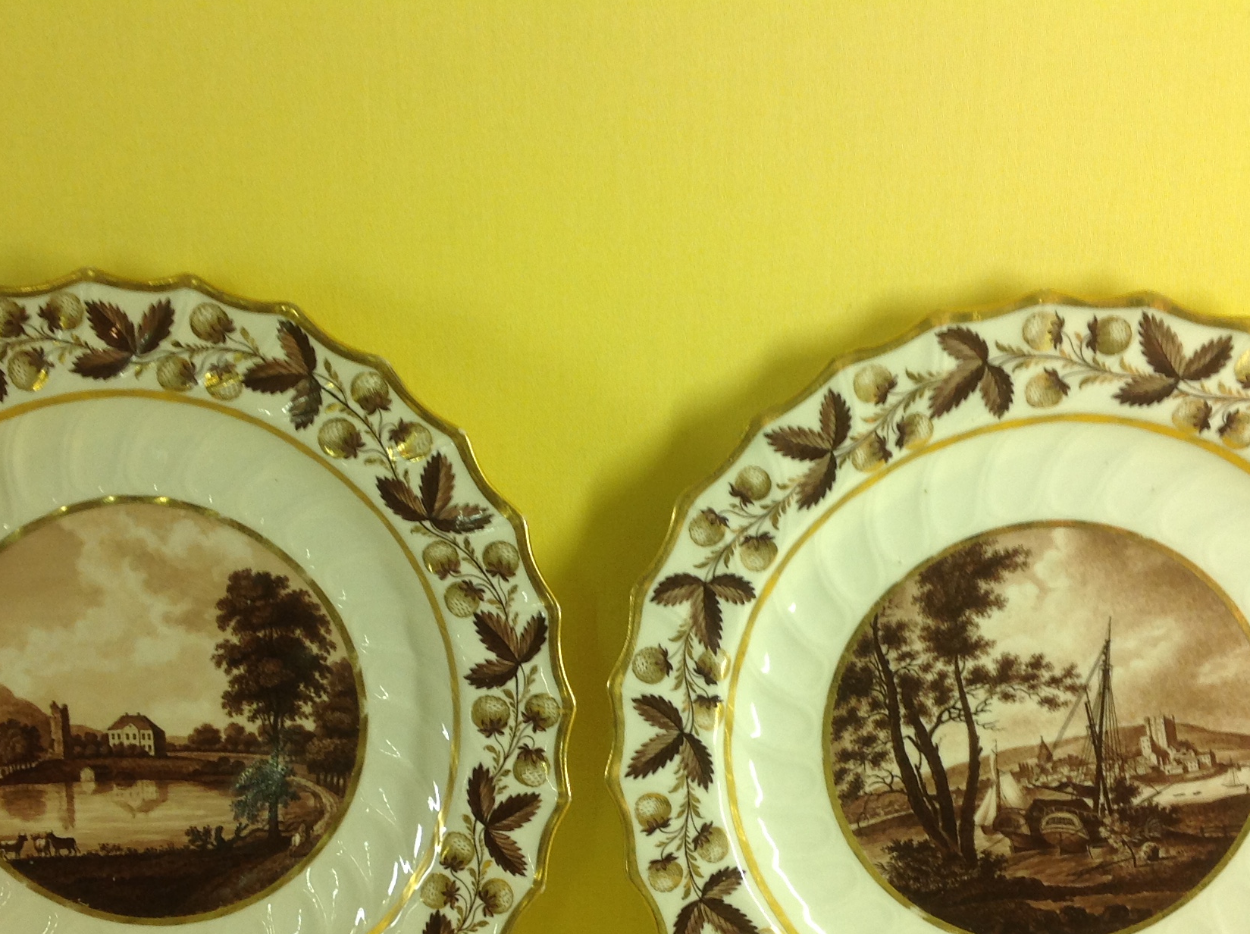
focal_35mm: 55
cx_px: 578
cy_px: 718
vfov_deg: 26.1
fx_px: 1983
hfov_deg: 35.0
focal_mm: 4.28
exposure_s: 1/24
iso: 50
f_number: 2.4
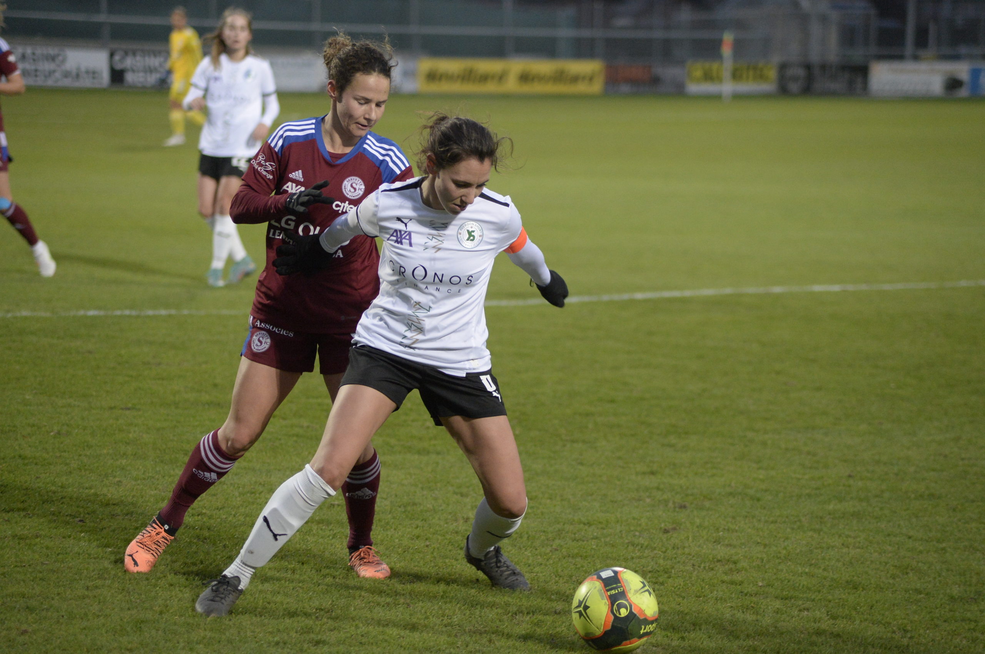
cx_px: 492
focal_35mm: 165
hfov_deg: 12.5
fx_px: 4510
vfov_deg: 8.3
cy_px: 327
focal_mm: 165
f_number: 4.5
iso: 5600
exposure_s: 1/640
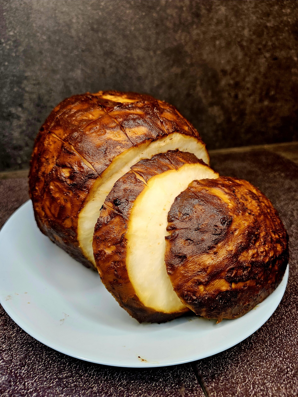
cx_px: 149
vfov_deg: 73.9
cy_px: 198
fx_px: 264
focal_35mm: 23
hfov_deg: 58.9
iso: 80
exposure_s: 1/50.3
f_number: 1.7
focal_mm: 6.3
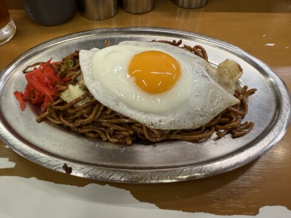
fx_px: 202
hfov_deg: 71.6
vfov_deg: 56.8
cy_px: 109
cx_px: 146
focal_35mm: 24
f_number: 2.2
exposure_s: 1/50
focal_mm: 2.22
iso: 200
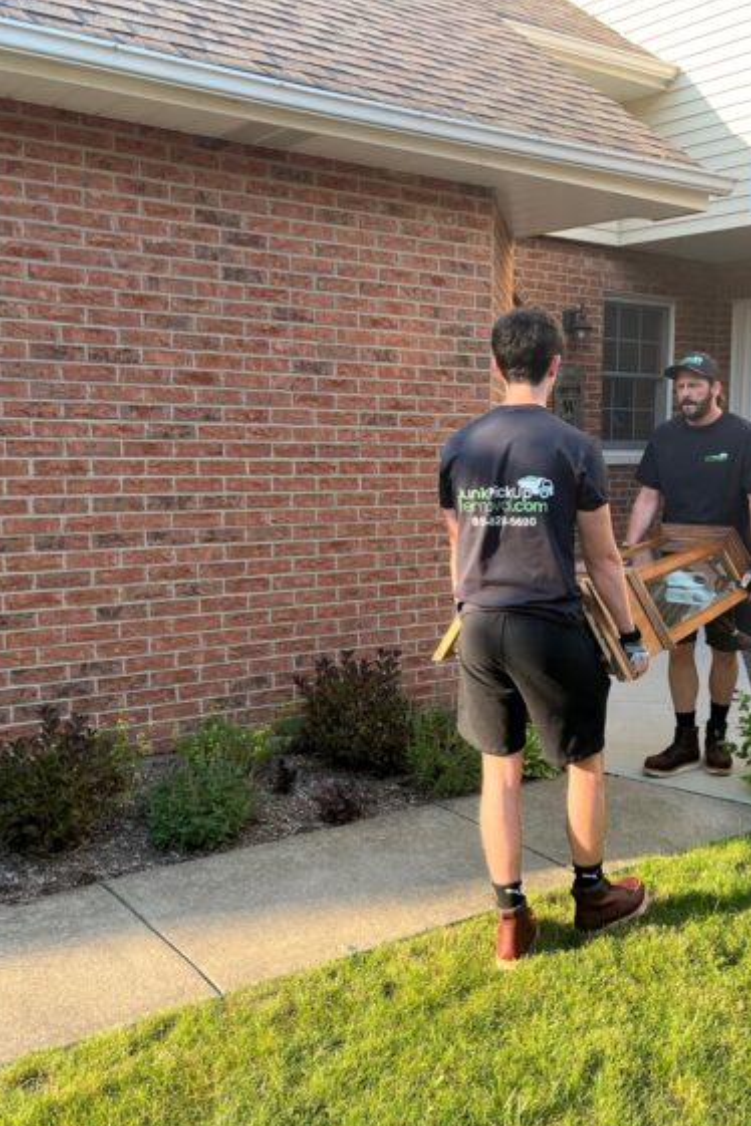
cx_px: 498
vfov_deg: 51.9
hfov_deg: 35.6
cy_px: 574
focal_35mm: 37
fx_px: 1158
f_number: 1.6
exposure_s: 1/304
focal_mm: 5.1
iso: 50
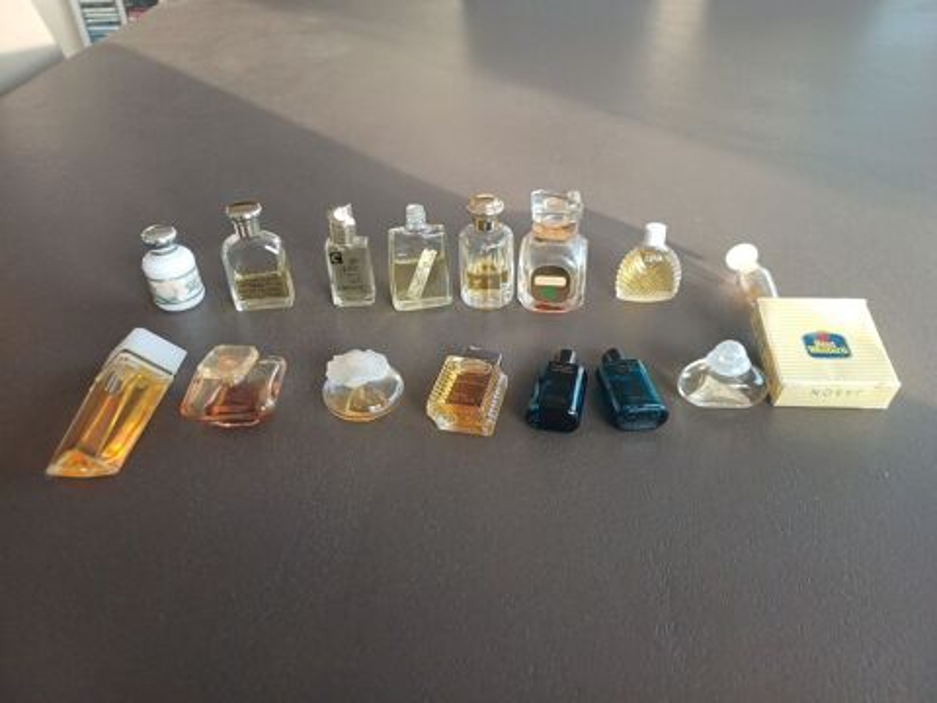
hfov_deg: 69.4
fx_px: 677
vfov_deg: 54.9
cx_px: 468
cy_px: 352
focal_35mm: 25
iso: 125
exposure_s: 1/50
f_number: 1.8
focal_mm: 4.65
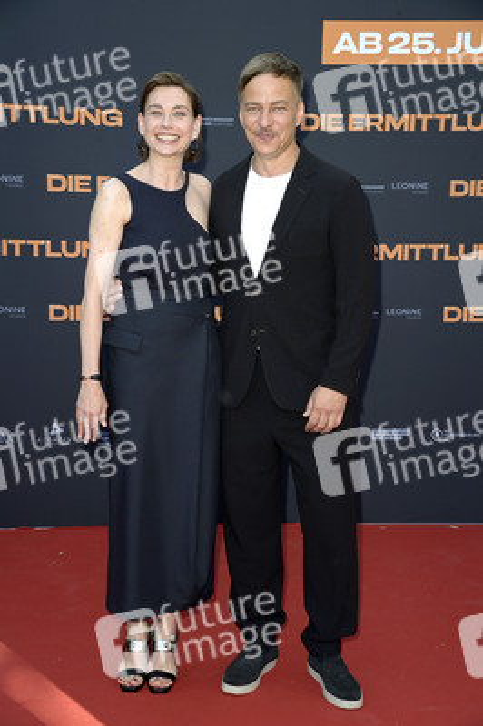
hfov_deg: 20.9
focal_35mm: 65
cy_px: 363
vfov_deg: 31.0
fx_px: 1310
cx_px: 242
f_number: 8
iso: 640
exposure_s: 1/160
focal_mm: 65
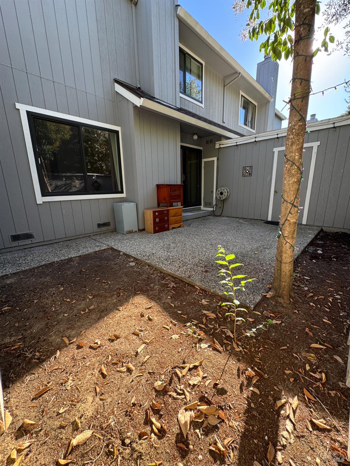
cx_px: 175
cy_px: 233
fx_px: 189
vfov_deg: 102.1
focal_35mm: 14
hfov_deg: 85.7
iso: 40
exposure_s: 1/134
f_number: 2.2
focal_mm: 2.22
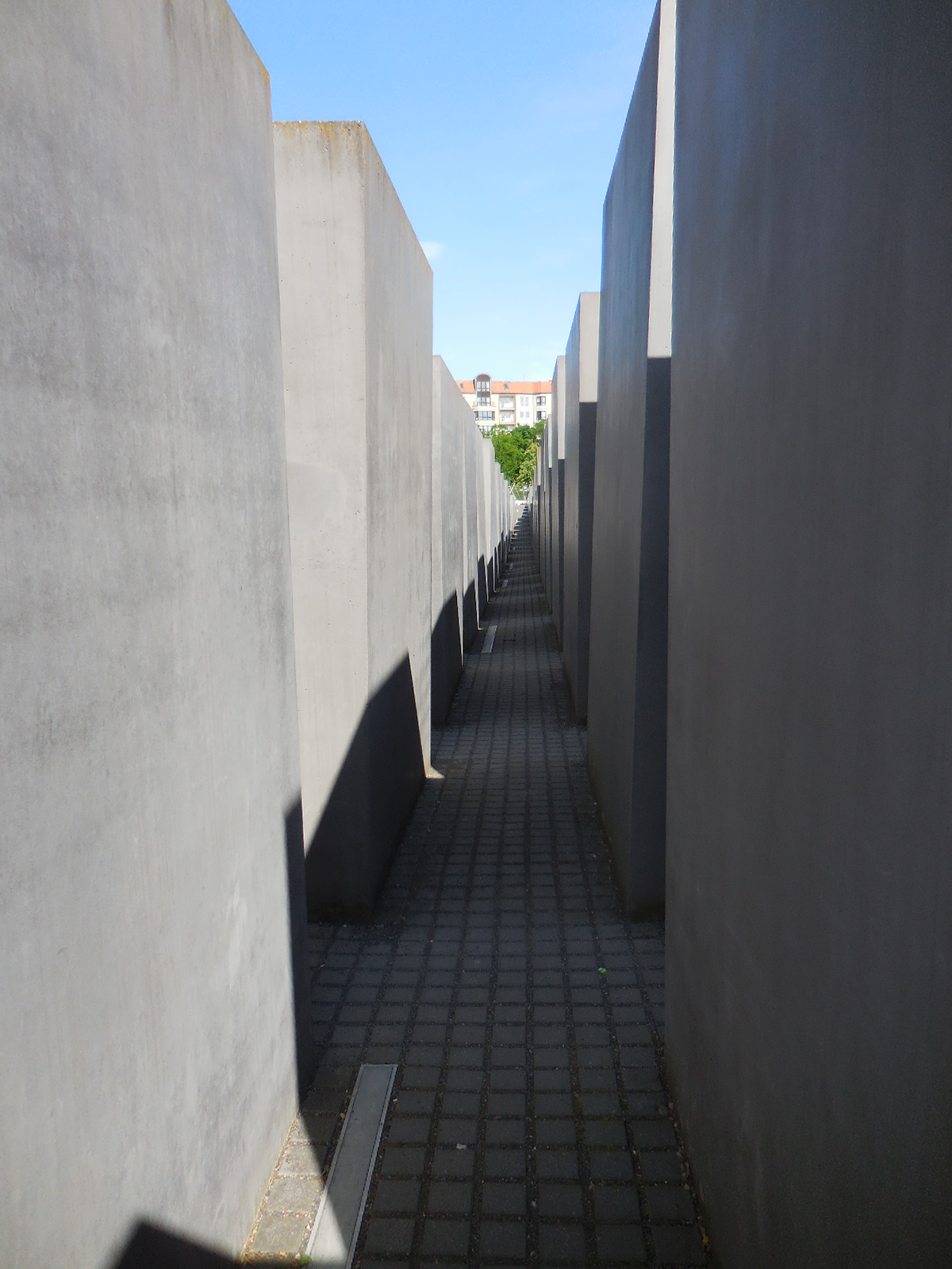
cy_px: 634
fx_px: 917
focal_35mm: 25
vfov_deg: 69.4
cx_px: 476
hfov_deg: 54.9
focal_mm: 4.5
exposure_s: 1/800
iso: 125
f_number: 3.3
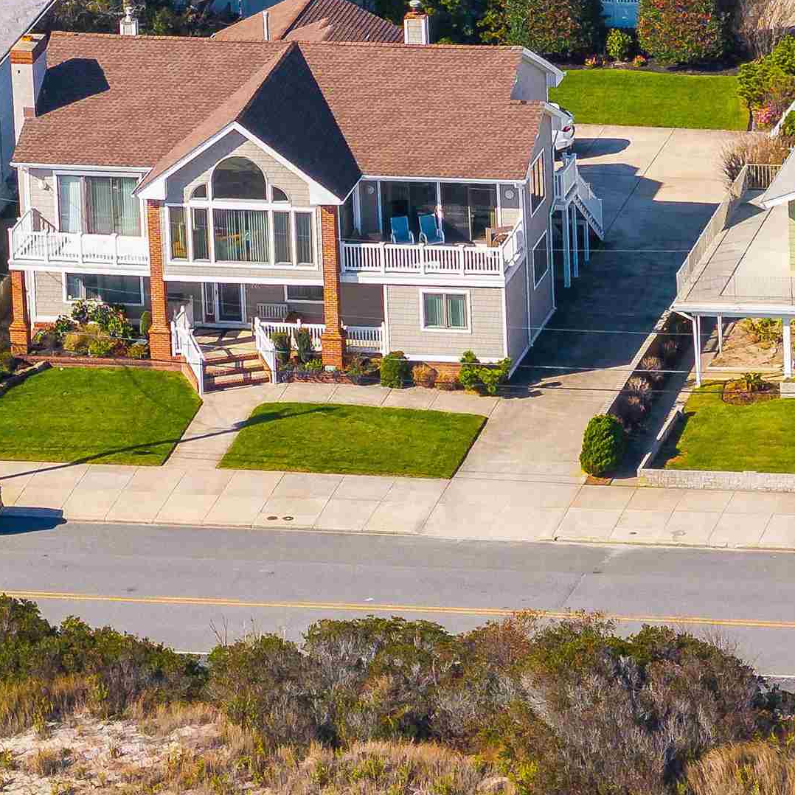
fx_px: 10861
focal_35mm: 418
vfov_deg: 4.2
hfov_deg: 4.2
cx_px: 970
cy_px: 253
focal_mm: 30.71
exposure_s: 1/400
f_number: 3.4
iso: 100
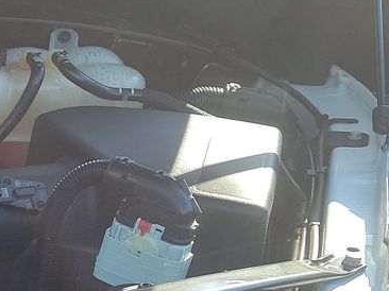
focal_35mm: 105
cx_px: -292
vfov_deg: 13.8
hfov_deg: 16.1
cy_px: 301
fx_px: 1179
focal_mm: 6.7
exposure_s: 1/200
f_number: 1.8
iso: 50
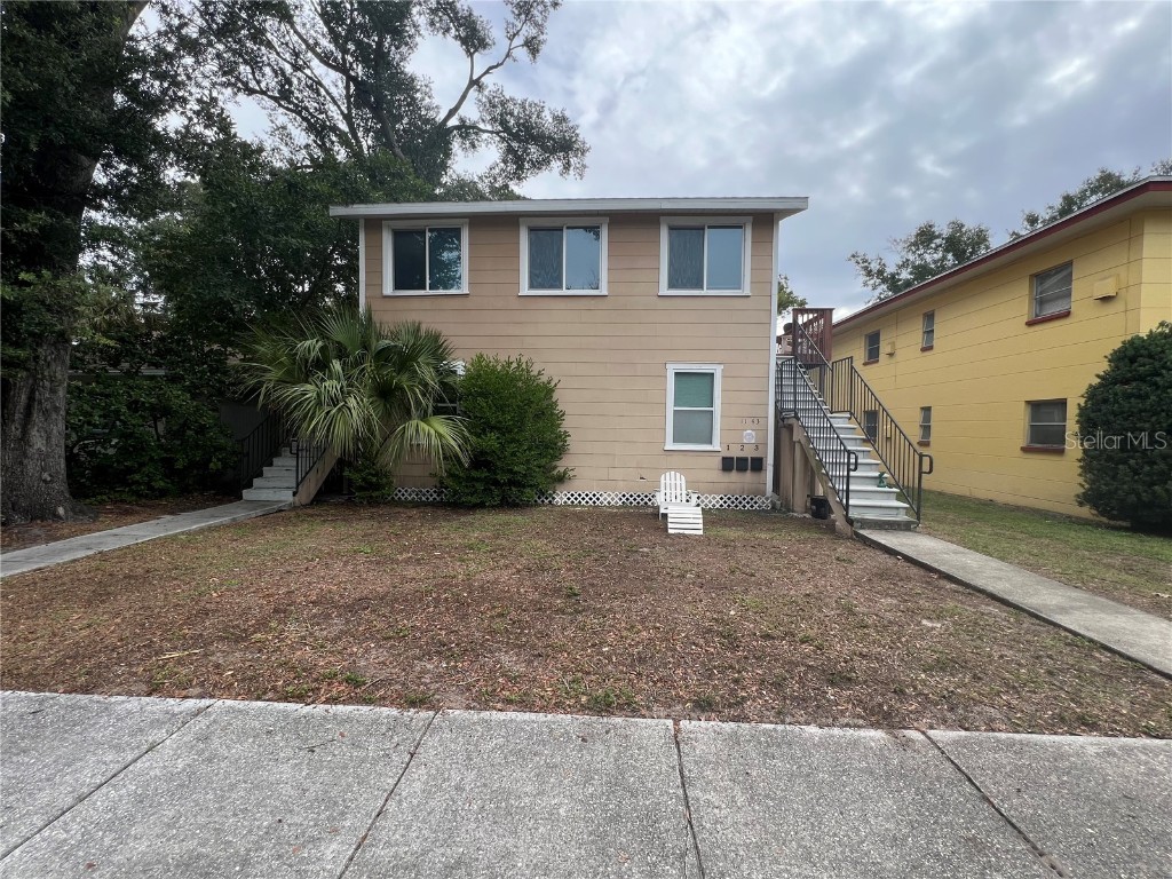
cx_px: 586
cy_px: 440
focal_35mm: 13
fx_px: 440
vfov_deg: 89.9
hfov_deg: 106.2
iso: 32
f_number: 1.8
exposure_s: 1/321
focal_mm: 1.57
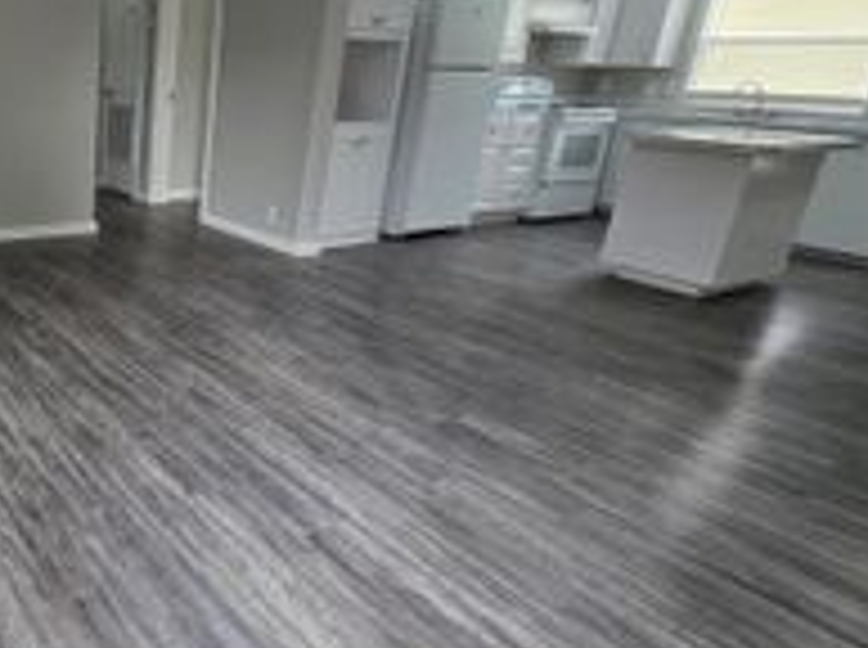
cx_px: 85
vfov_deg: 51.2
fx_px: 676
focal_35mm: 27
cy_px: 306
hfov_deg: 56.4
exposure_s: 1/120
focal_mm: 2.2
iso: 100
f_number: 1.9
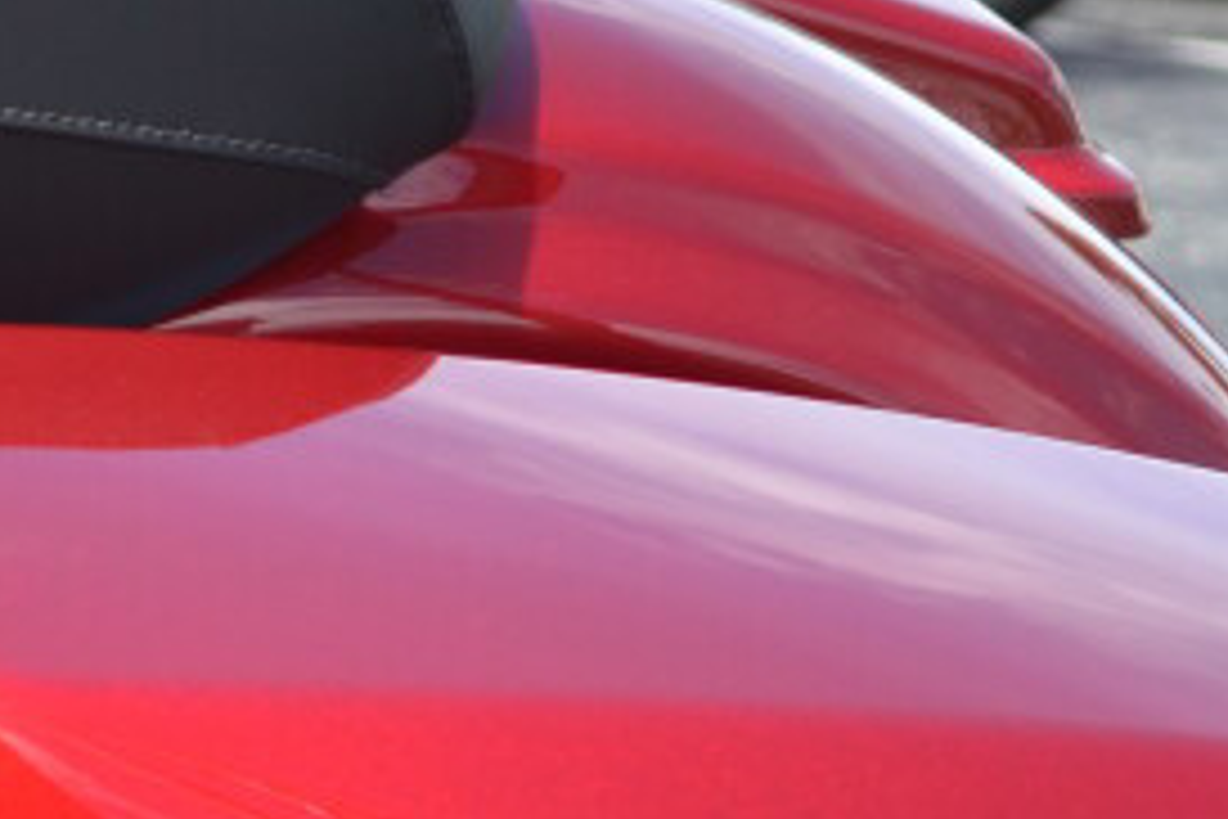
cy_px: 1292
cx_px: -54
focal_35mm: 317
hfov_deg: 6.5
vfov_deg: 4.3
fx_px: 10812
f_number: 5.3
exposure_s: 1/160
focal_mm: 48
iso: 100
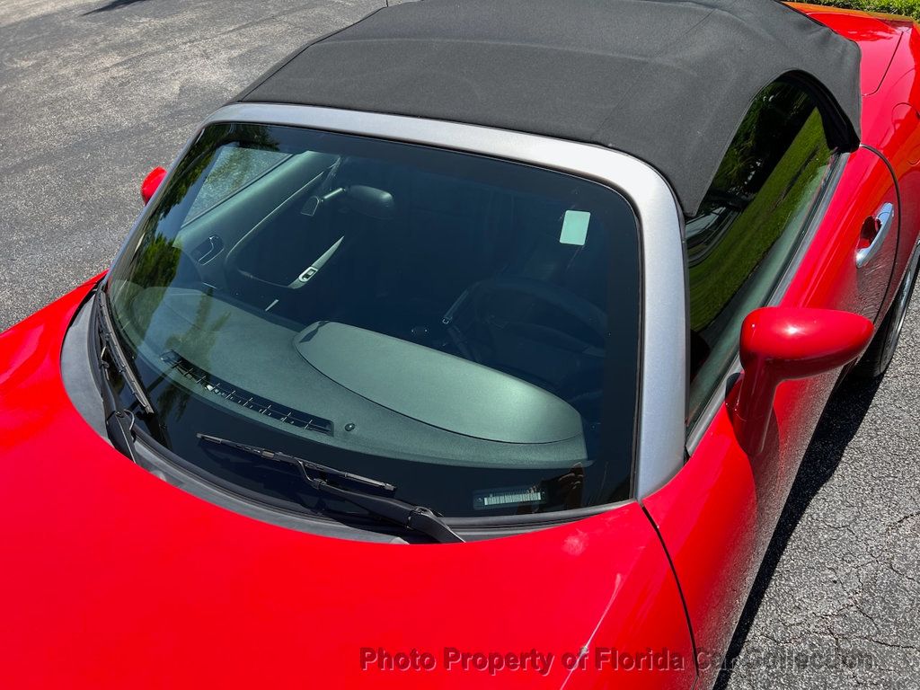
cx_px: 460
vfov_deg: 53.1
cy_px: 345
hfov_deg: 67.3
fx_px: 691
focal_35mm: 26
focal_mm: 5.7
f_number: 1.5
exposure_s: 1/1808
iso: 50
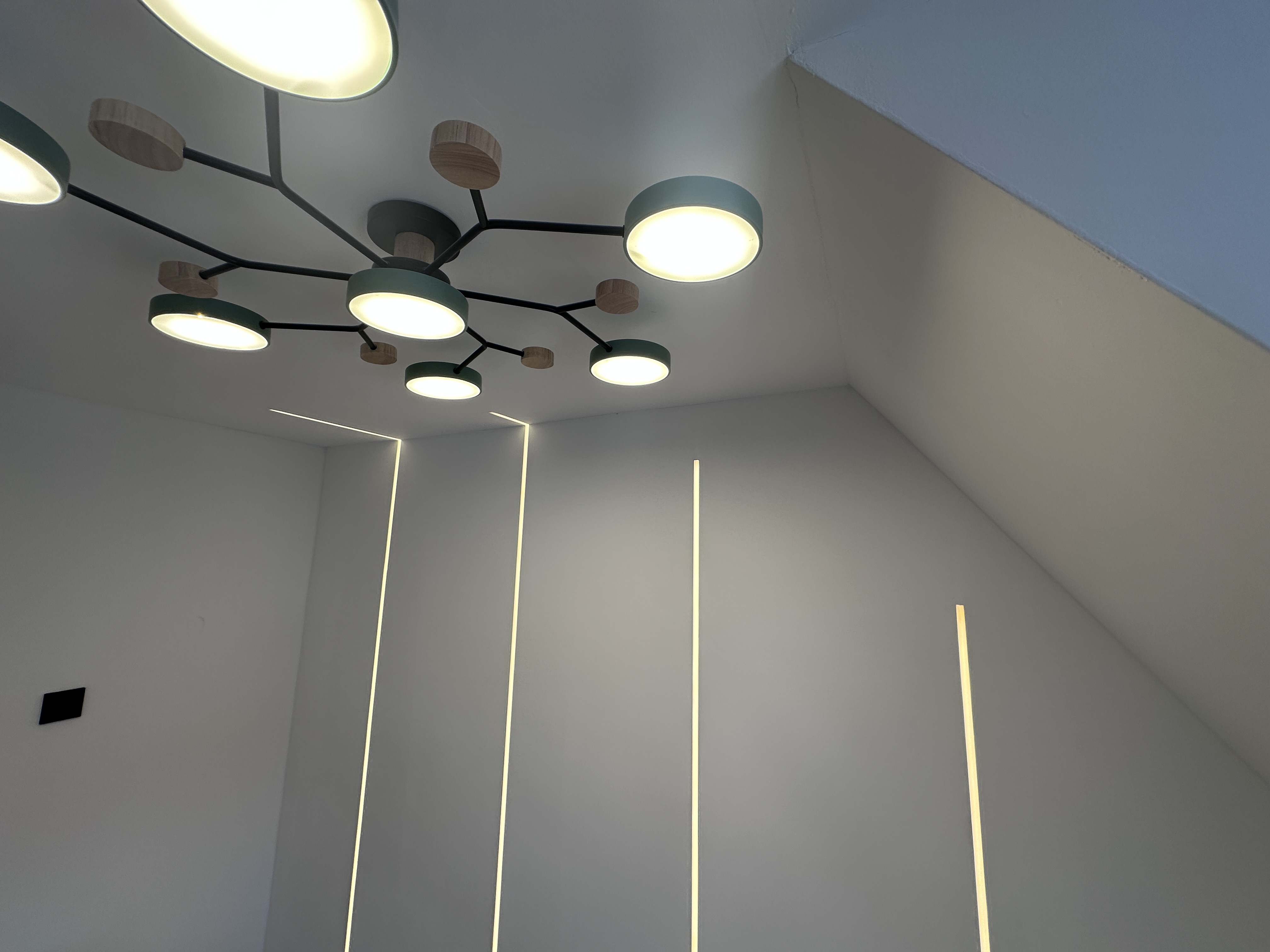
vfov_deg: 85.7
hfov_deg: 102.1
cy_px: 476
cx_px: 635
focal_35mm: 14
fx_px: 514
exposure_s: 1/99
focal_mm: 2.22
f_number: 2.2
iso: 50
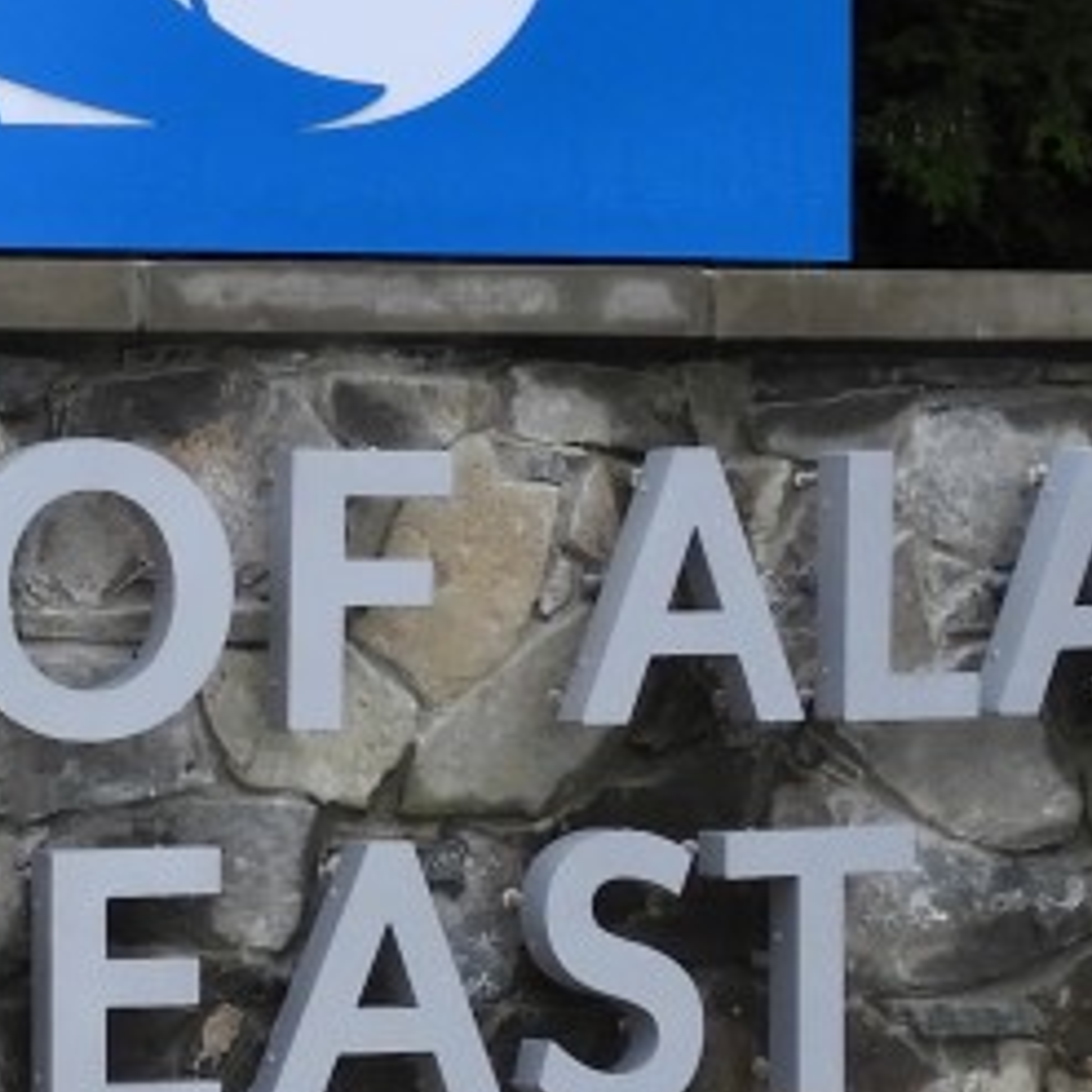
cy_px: 615
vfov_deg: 8.5
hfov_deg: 8.4
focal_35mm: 206
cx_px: -416
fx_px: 7352
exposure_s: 1/200
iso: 100
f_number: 3.8
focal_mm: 7.2
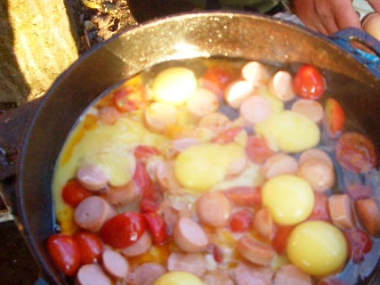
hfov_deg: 30.7
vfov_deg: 23.3
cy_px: 148
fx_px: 691
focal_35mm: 63
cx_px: 208
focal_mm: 5.8
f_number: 2.6
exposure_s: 1/50
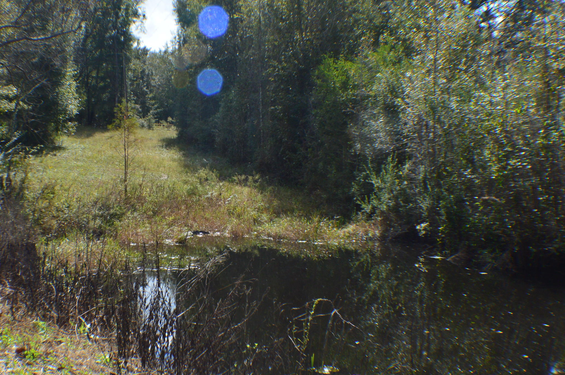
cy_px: 183
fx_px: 894
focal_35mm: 57
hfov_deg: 35.0
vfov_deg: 23.7
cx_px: 222
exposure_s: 1/320
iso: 400
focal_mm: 26
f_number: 10
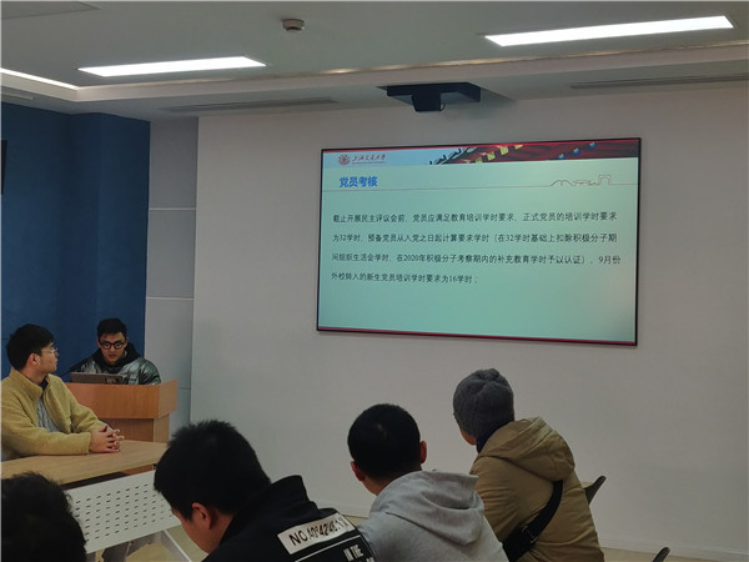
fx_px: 541
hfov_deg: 69.4
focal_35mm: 25
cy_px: 281
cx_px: 374
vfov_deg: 54.9
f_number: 1.7
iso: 160
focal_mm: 4.25
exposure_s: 1/50
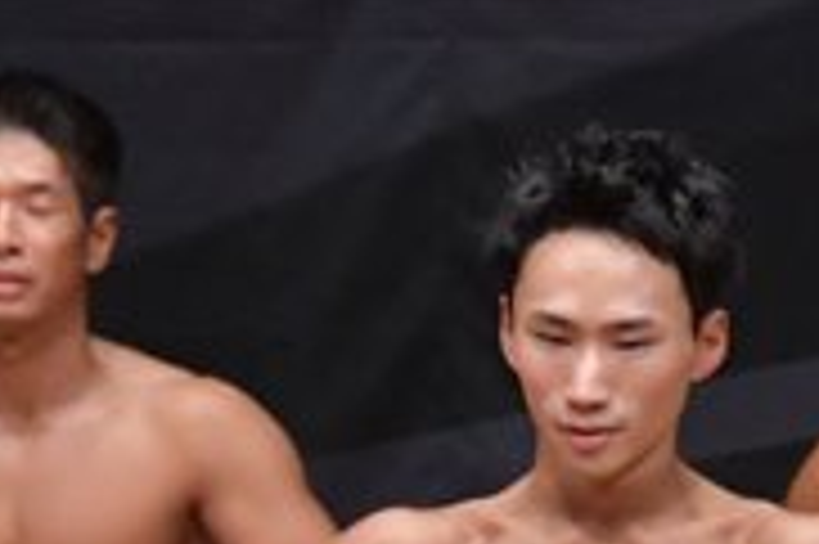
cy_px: 1142
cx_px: -349
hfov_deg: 1.7
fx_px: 27525
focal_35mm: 1211
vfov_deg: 1.1
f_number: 5.6
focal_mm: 190
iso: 6400
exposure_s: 1/400
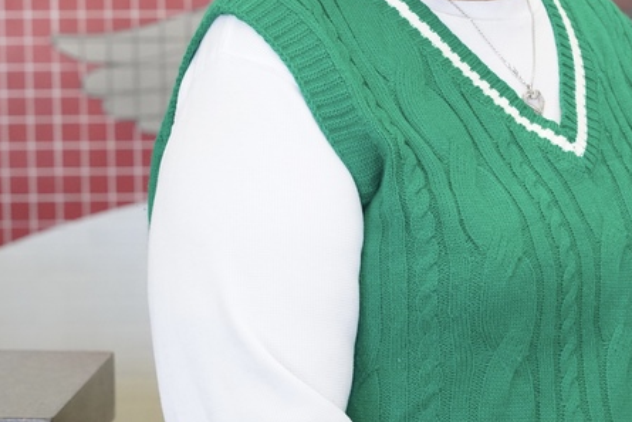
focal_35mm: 115
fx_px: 2019
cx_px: 713
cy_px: 85
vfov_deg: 11.9
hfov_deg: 17.1
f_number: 4
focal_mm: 50
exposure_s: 1/160
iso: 4000
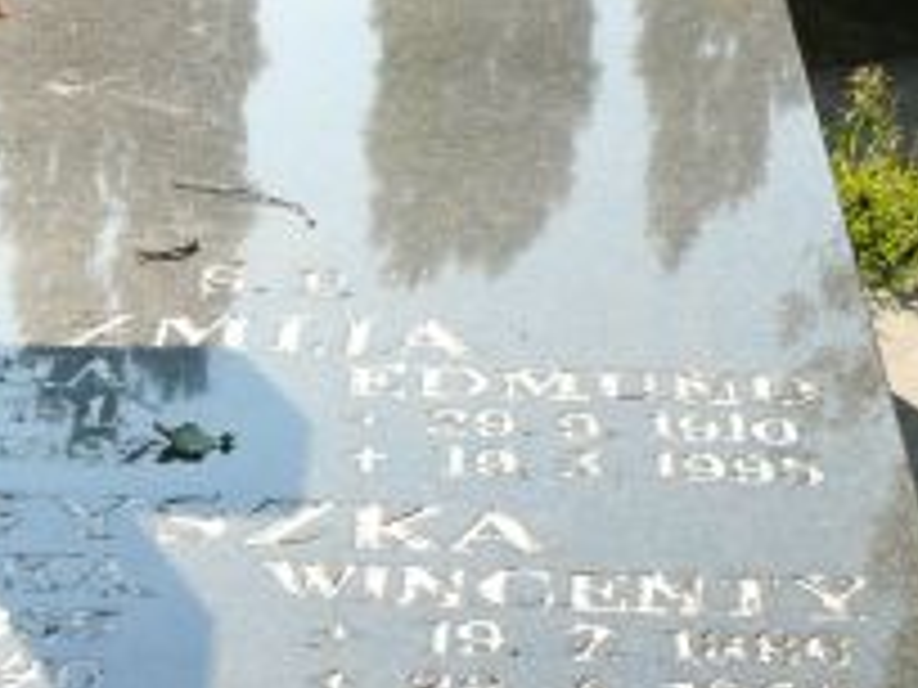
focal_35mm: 110
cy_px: 490
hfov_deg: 17.7
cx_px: 176
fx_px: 2917
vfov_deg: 13.4
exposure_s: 1/250
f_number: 5
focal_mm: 7.4
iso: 100
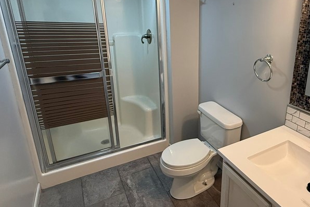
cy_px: 85
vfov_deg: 51.1
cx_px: 225
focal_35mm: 25
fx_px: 215
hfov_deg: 67.8
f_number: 2.2
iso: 200
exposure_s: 1/120
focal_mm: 2.22
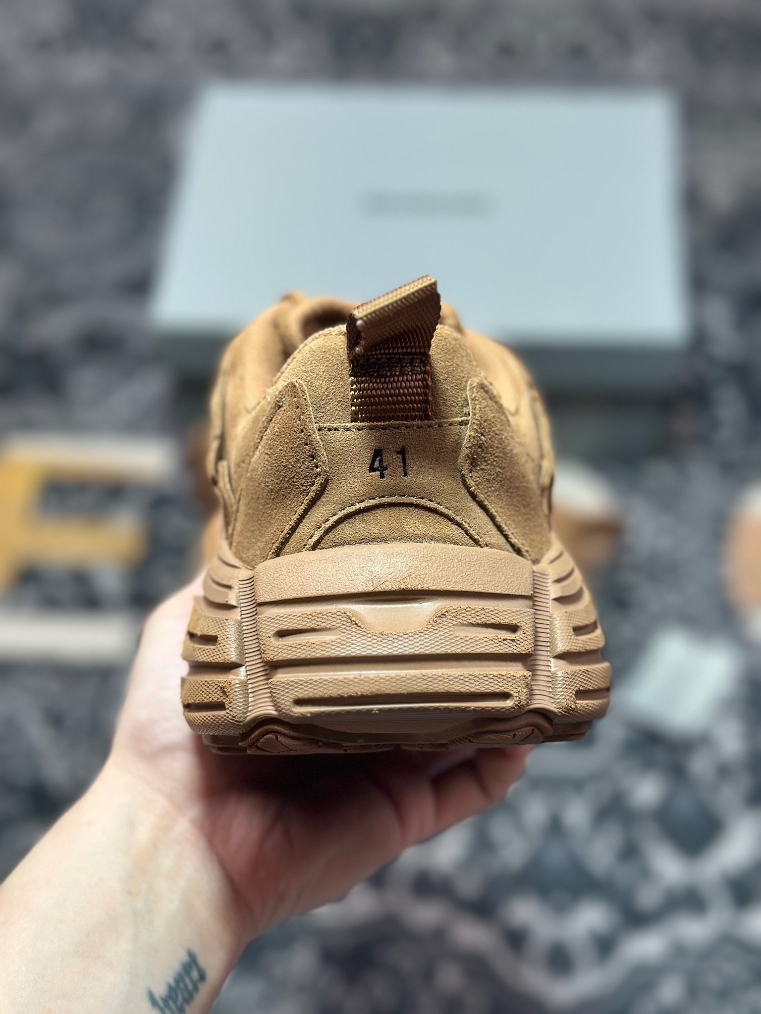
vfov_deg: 39.7
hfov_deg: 30.3
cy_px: 507
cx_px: 380
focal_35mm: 48
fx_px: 1407
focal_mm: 6.86
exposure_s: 1/238
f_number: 1.78
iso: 80
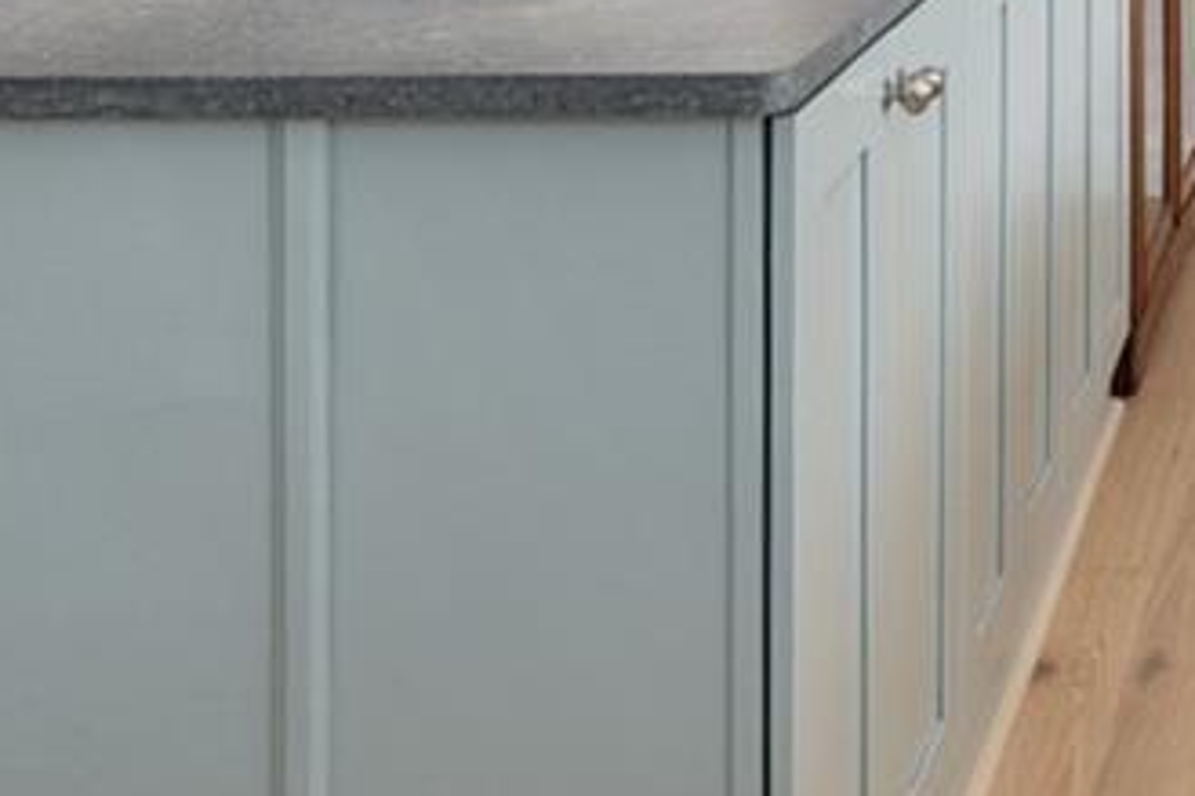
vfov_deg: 17.4
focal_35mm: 68
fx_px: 2256
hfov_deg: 27.0
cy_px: -487
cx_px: 1351
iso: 400
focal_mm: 14
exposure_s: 1/25
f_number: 7.1
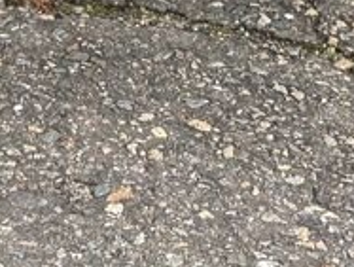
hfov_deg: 13.6
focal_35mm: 142
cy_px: -426
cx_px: -34
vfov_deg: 9.1
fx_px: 1455
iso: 40
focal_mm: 5.96
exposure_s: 1/302
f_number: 1.6
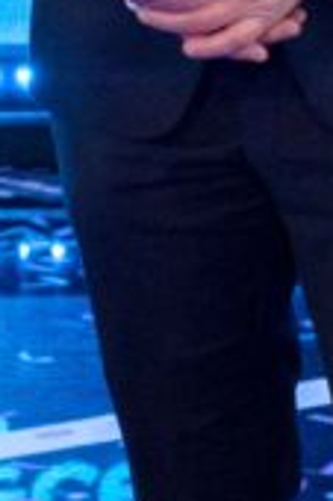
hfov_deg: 5.6
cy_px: -139
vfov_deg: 8.4
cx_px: -326
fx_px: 3350
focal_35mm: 241
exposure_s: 1/500
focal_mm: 26.5
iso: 2500
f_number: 3.2
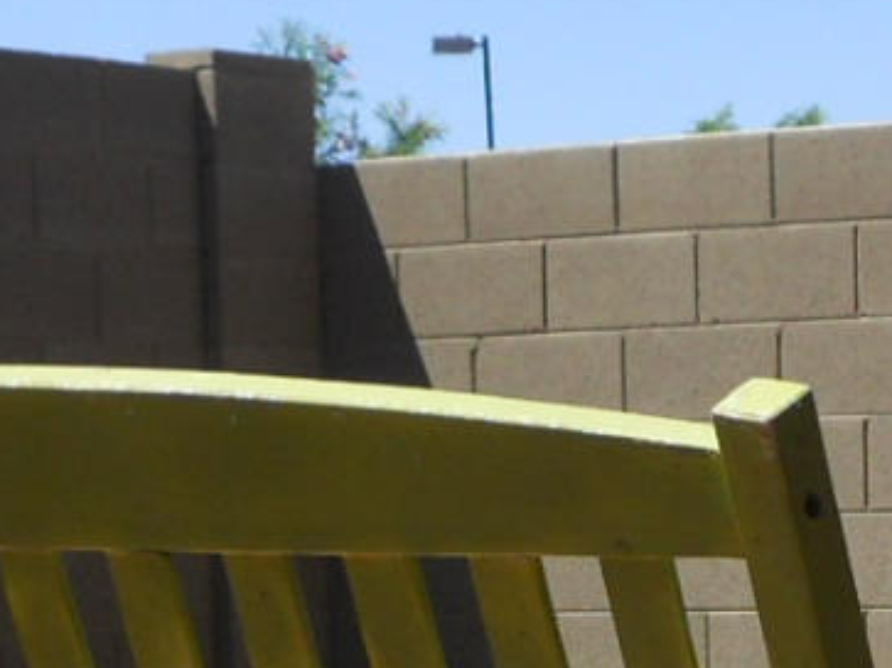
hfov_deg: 12.5
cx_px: 681
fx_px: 4070
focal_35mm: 158
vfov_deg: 9.3
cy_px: 612
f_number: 5.4
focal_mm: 5
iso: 80
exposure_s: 1/320
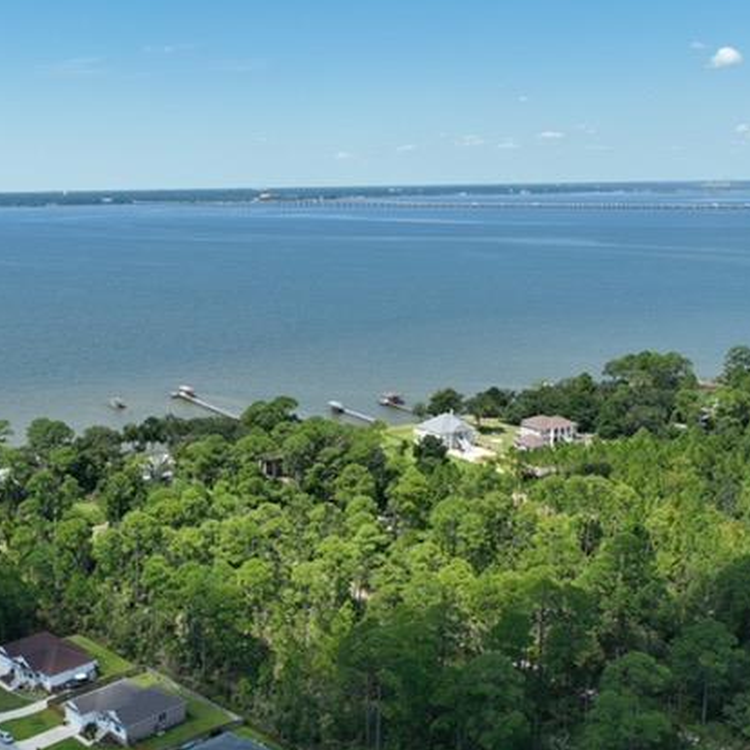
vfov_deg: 40.8
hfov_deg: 40.4
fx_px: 1005
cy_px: 428
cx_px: 252
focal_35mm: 41
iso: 130
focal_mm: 12.29
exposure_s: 1/1600
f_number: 2.8
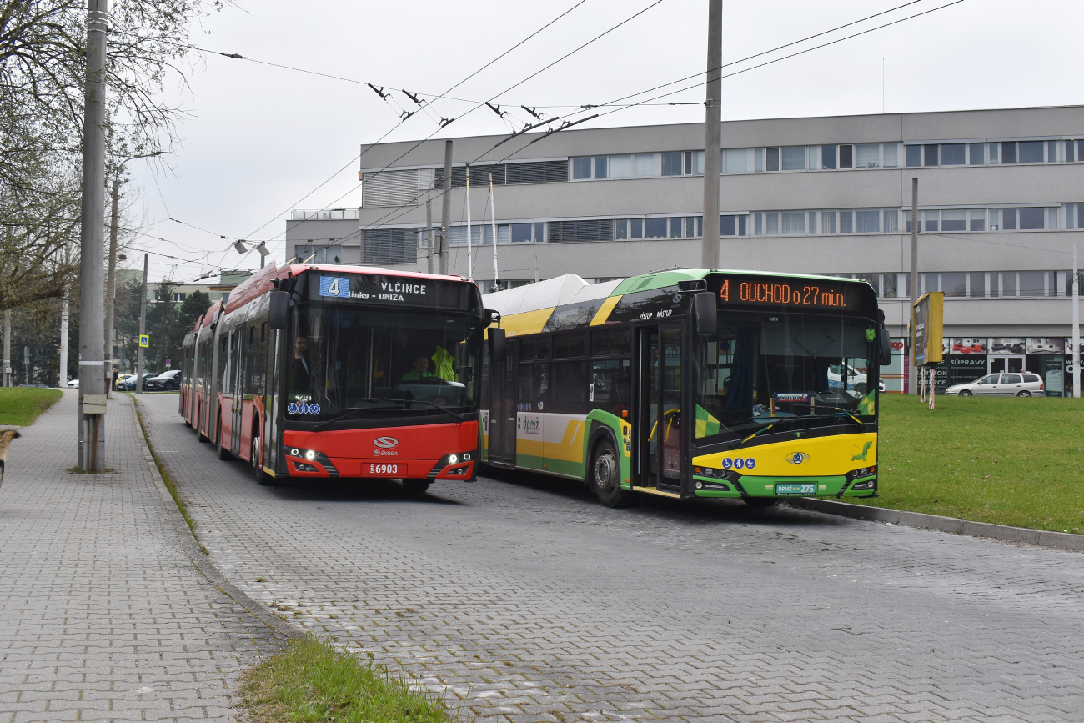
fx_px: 1174
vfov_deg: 34.2
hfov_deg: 49.5
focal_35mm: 39
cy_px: 362
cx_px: 542
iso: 280
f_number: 8
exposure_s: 1/250
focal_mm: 26
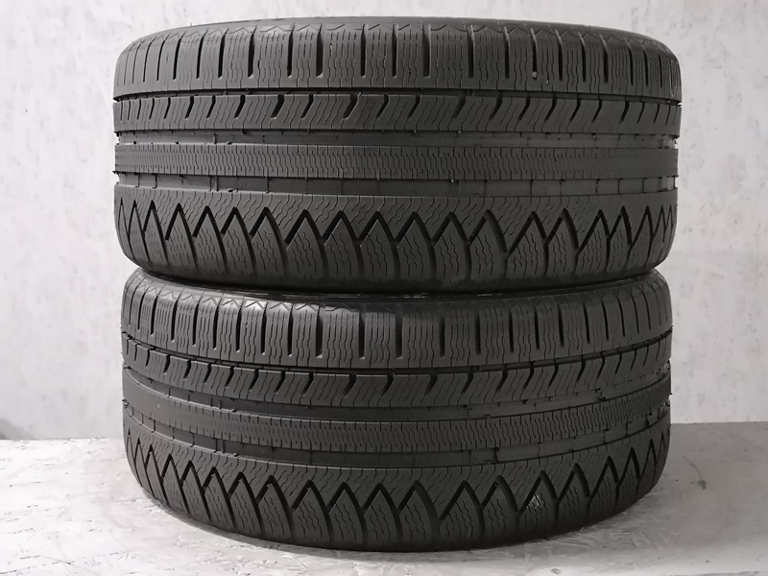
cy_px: 288
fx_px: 998
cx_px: 384
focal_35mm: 45
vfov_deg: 32.2
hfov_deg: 42.1
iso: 1000
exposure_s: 1/25
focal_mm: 5.4
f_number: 1.8
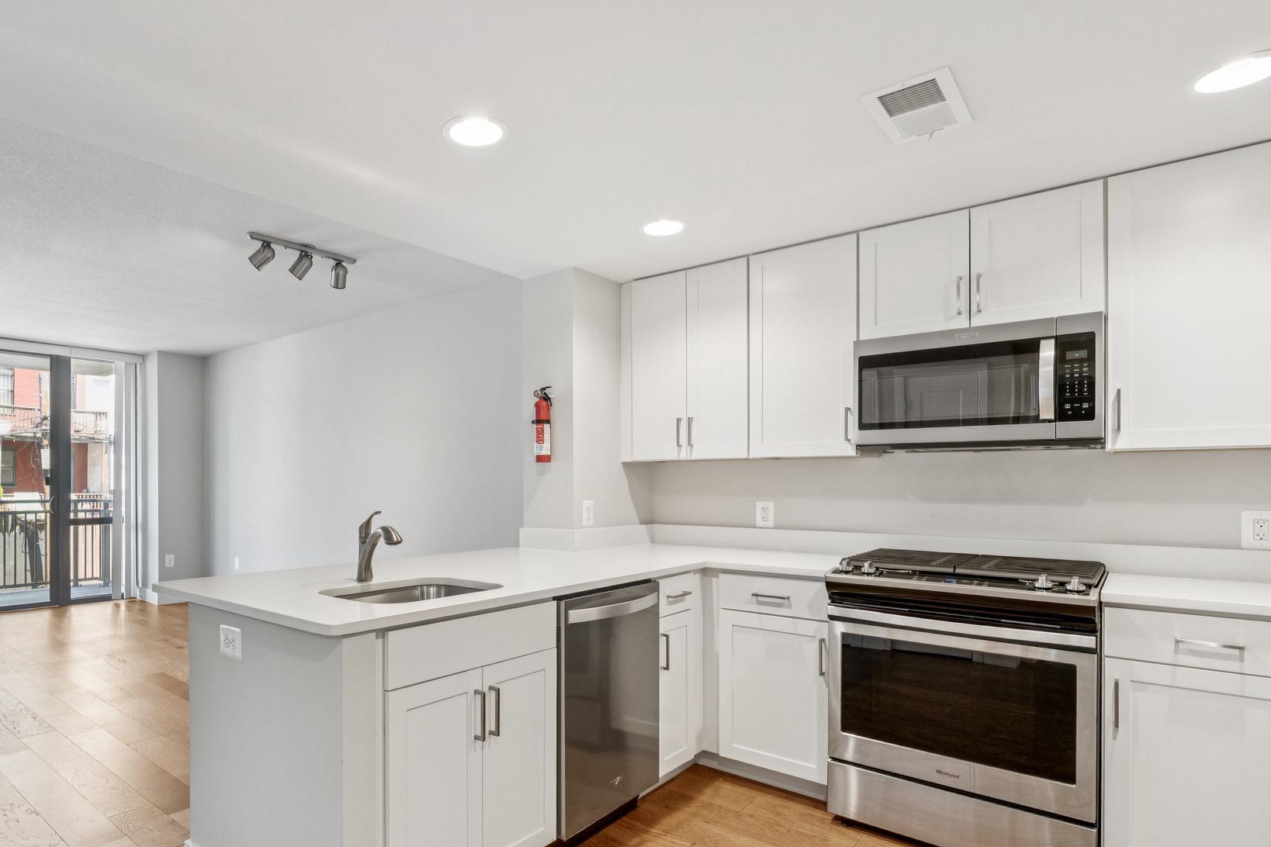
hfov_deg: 82.8
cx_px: 501
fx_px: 706
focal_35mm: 20
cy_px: 517
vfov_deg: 61.3
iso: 640
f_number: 9
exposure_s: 1/20
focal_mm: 16
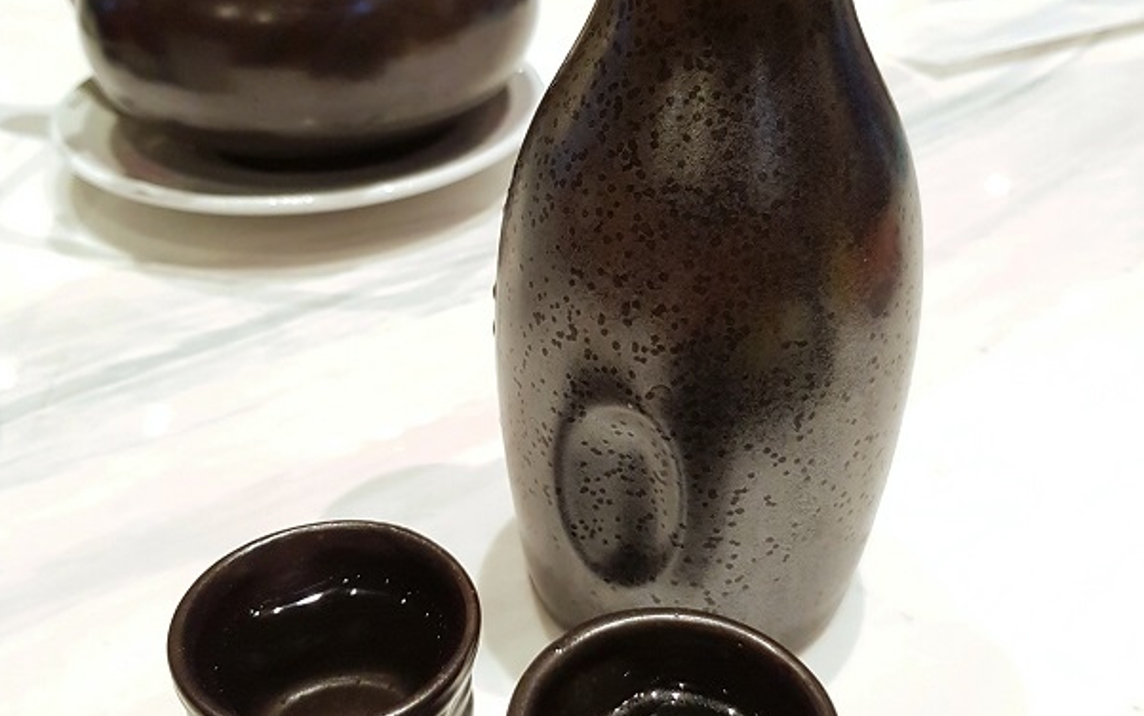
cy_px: 332
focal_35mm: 37
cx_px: 570
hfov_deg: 52.7
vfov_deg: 34.4
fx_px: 1154
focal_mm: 4.3
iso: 200
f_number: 1.7
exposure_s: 1/50
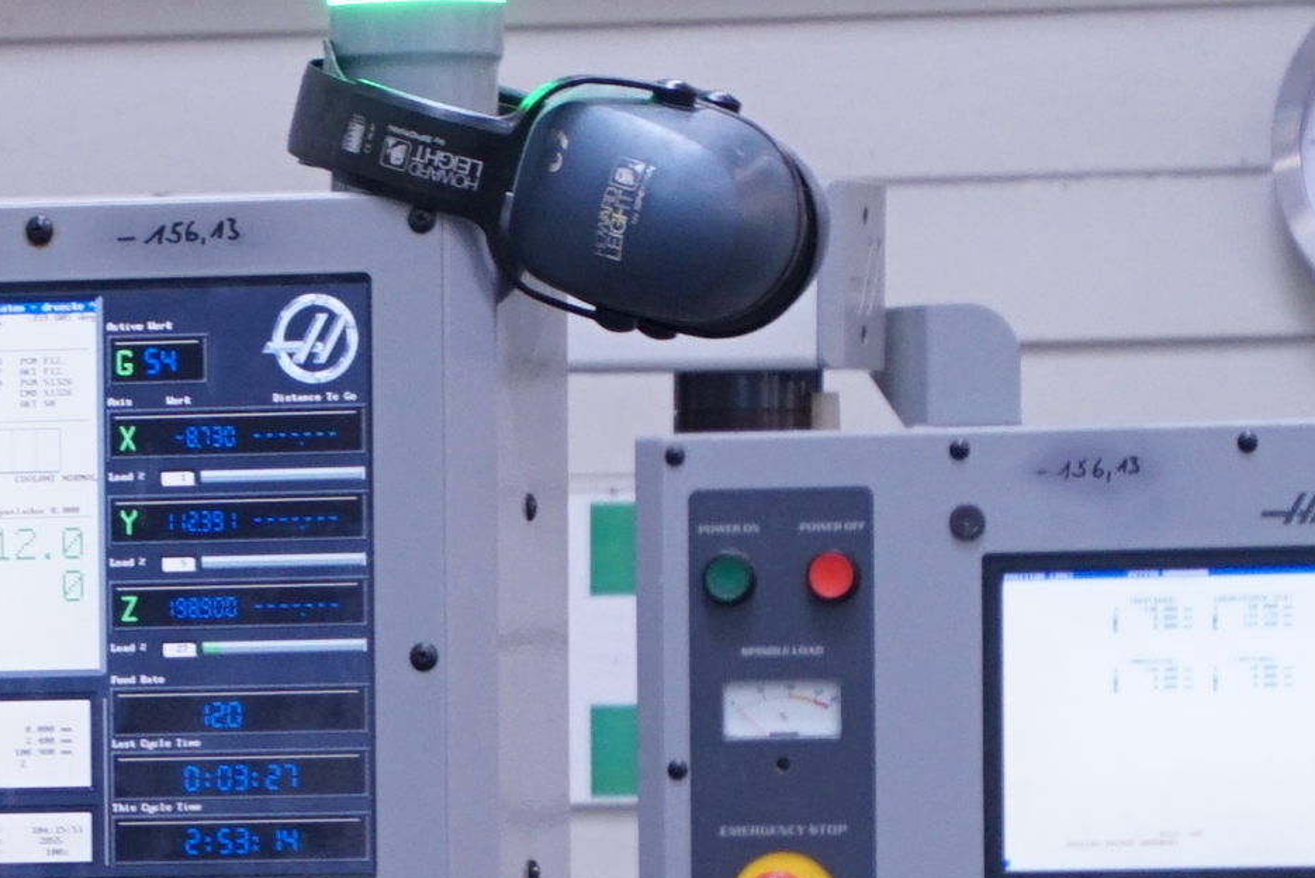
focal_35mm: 374
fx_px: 13675
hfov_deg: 5.5
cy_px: 1179
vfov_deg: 3.7
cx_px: -212
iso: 320
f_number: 5
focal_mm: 55
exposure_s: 1/13
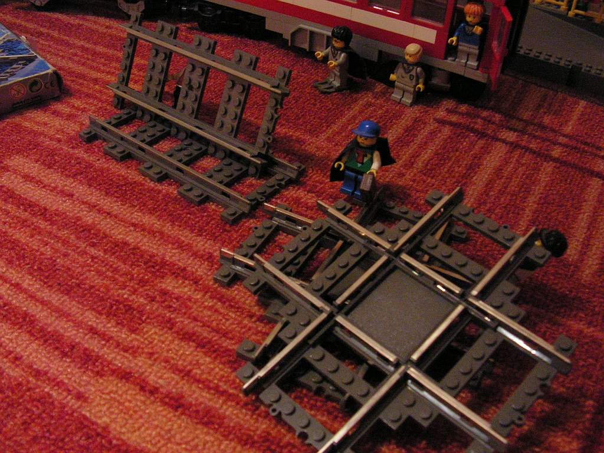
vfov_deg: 39.7
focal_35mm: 36
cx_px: 302
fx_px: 628
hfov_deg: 51.4
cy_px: 226
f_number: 3.2
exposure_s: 1/8
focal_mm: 6
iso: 400
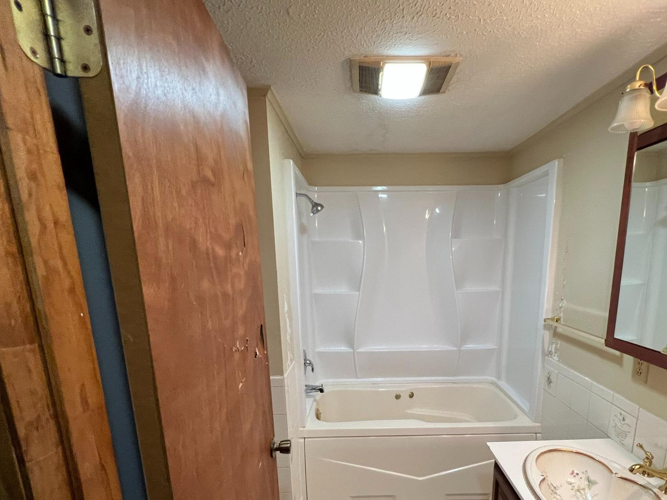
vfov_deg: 69.4
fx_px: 347
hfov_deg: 87.3
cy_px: 336
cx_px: 375
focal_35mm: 18
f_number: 1.8
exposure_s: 1/60
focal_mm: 1.57
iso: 250
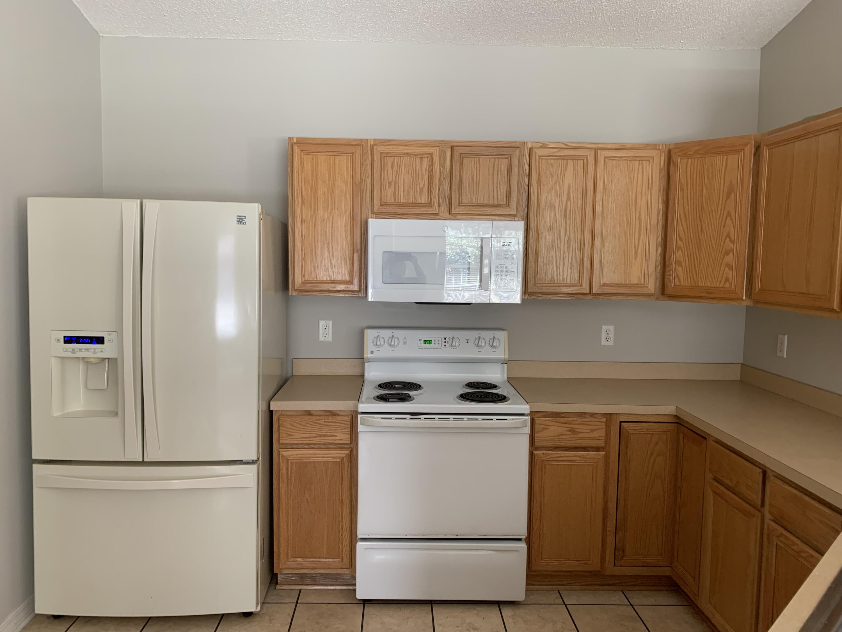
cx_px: 421
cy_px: 316
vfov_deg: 53.1
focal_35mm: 26
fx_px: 632
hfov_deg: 67.3
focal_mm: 4.25
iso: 200
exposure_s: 1/60
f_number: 1.8
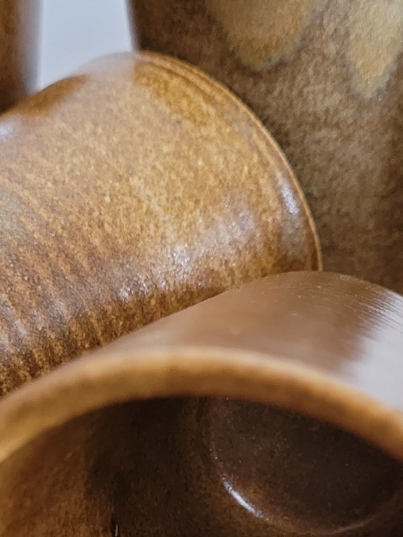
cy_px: 514
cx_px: 157
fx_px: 1195
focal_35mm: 77
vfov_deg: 24.4
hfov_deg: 19.1
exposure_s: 1/33
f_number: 1.8
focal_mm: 5.4
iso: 640
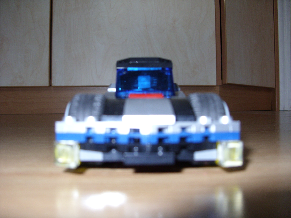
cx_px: 146
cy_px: 109
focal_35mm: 38
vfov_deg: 37.7
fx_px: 319
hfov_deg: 49.0
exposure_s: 1/30
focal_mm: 6.3
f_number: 2.8
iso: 100
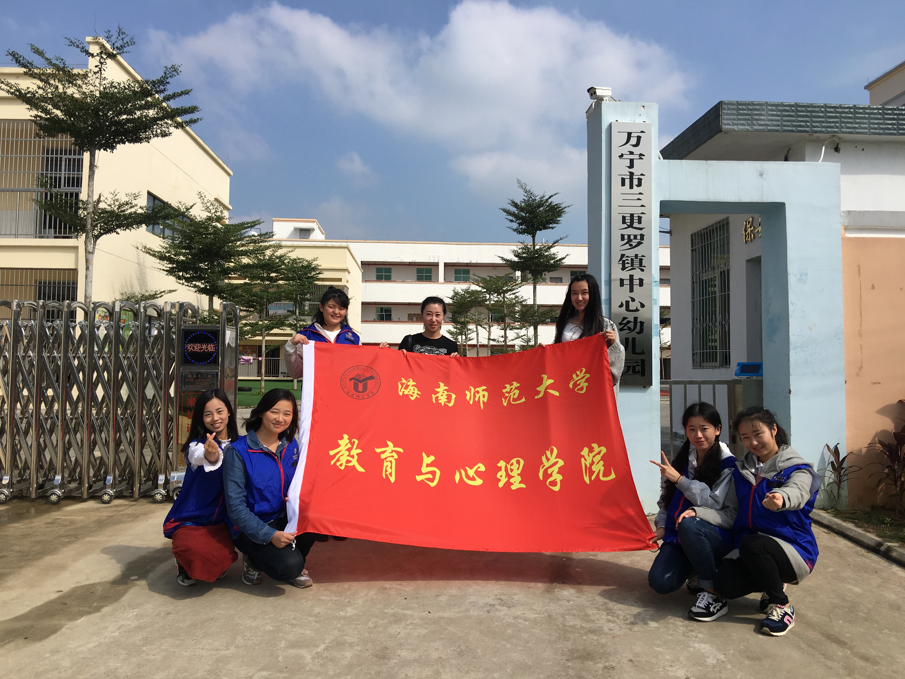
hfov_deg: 61.7
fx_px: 758
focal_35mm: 29
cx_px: 452
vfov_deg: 48.2
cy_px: 340
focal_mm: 4.15
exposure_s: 1/1972
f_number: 2.2
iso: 25
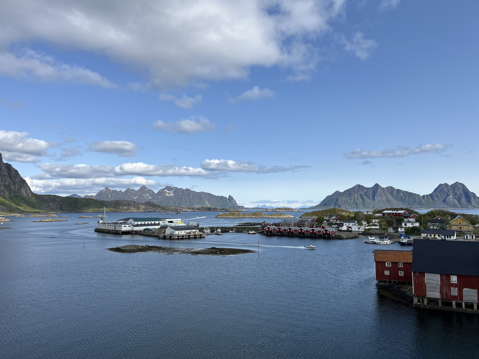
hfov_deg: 67.3
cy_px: 180
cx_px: 240
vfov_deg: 53.1
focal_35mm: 26
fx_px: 360
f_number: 1.6
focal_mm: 5.1
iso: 50
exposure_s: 1/4149
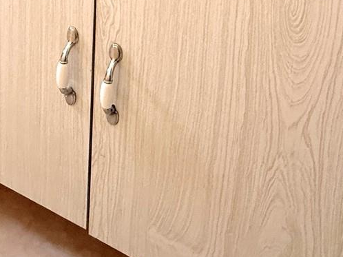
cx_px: 95
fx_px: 446
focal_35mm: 45
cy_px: -93
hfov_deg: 41.1
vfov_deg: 26.3
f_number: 2.2
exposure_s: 1/120
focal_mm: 2.22
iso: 250
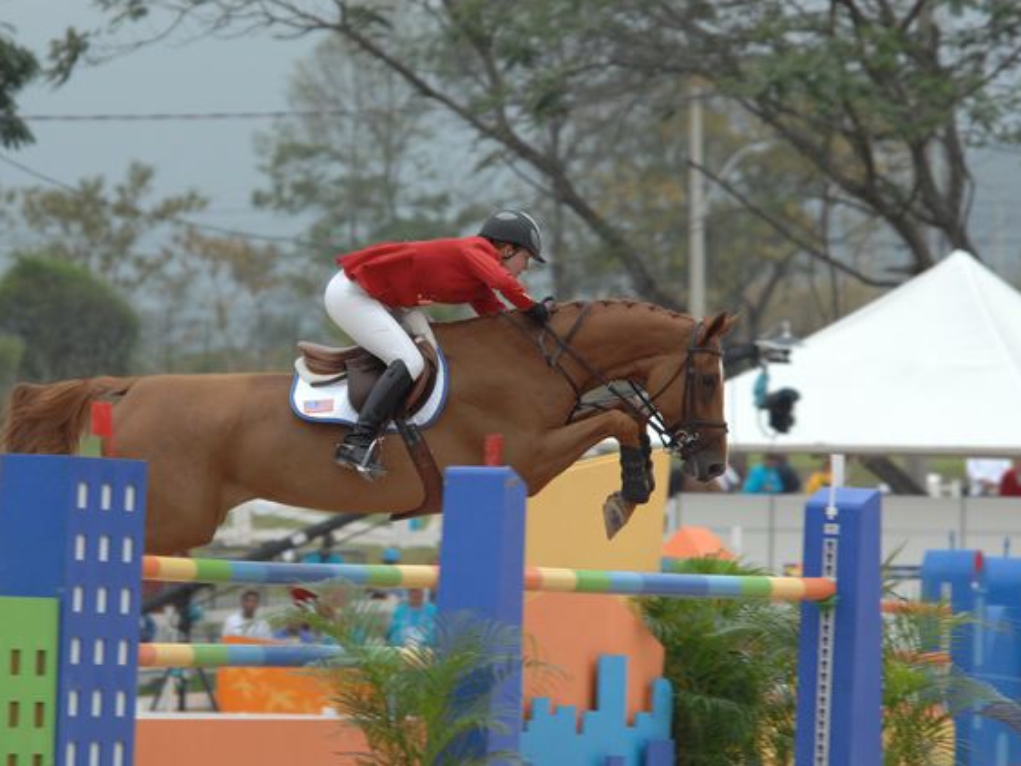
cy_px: 383
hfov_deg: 4.7
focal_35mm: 425
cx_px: 460
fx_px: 12535
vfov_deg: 3.5
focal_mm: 260
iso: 640
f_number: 6.3
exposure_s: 1/400
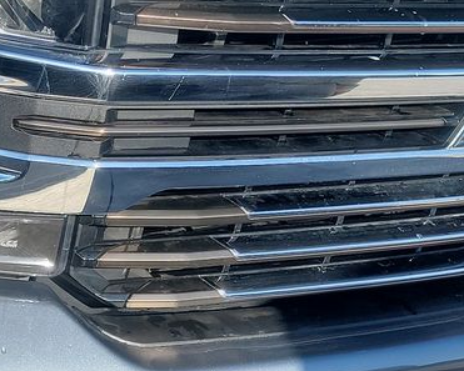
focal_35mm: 101
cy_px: 125
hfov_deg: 17.7
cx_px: -153
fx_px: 1387
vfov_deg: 15.2
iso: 50
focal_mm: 6.7
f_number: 1.8
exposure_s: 1/455
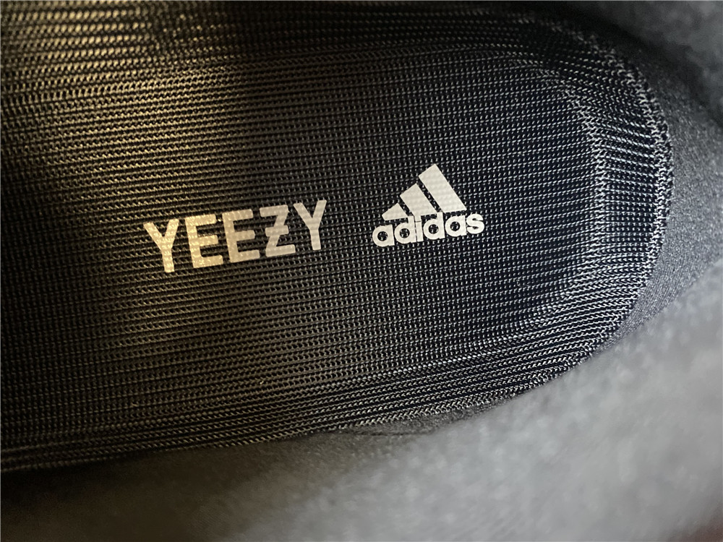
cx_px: 362
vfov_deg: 53.1
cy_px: 271
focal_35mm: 26
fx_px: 543
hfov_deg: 67.3
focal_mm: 4.25
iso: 800
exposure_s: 1/25
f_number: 1.8
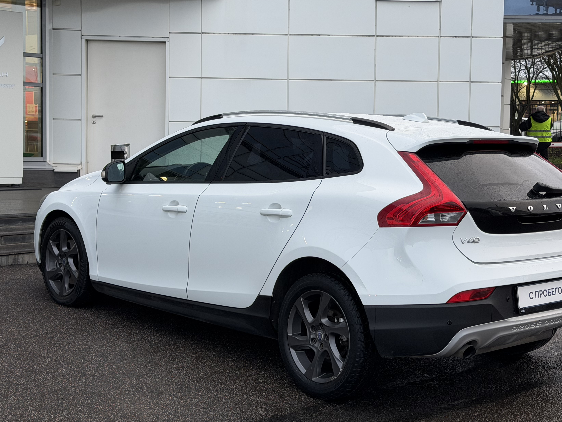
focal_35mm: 59
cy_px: 172
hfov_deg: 32.7
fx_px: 958
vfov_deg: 24.8
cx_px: 318
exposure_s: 1/50
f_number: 1.78
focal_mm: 6.76
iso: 80
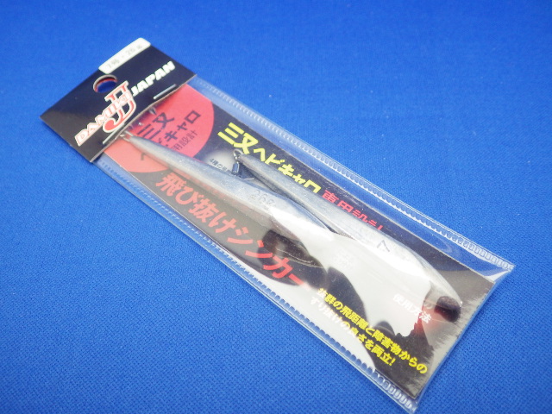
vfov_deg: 45.4
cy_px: 207
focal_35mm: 31
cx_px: 276
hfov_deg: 58.4
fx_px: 494
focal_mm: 5.5
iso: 320
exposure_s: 1/45
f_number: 2.3
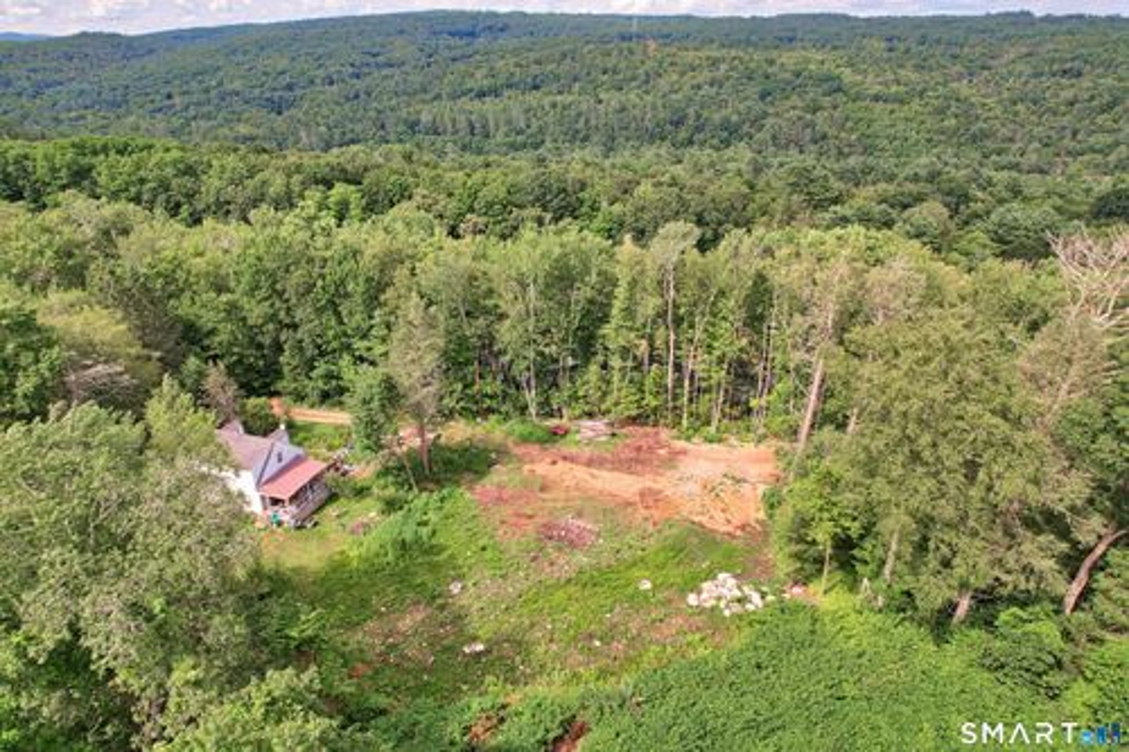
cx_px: 564
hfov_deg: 78.6
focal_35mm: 22
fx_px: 690
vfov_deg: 57.2
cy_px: 376
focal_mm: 8.4
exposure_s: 1/80
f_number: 2.8
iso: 100
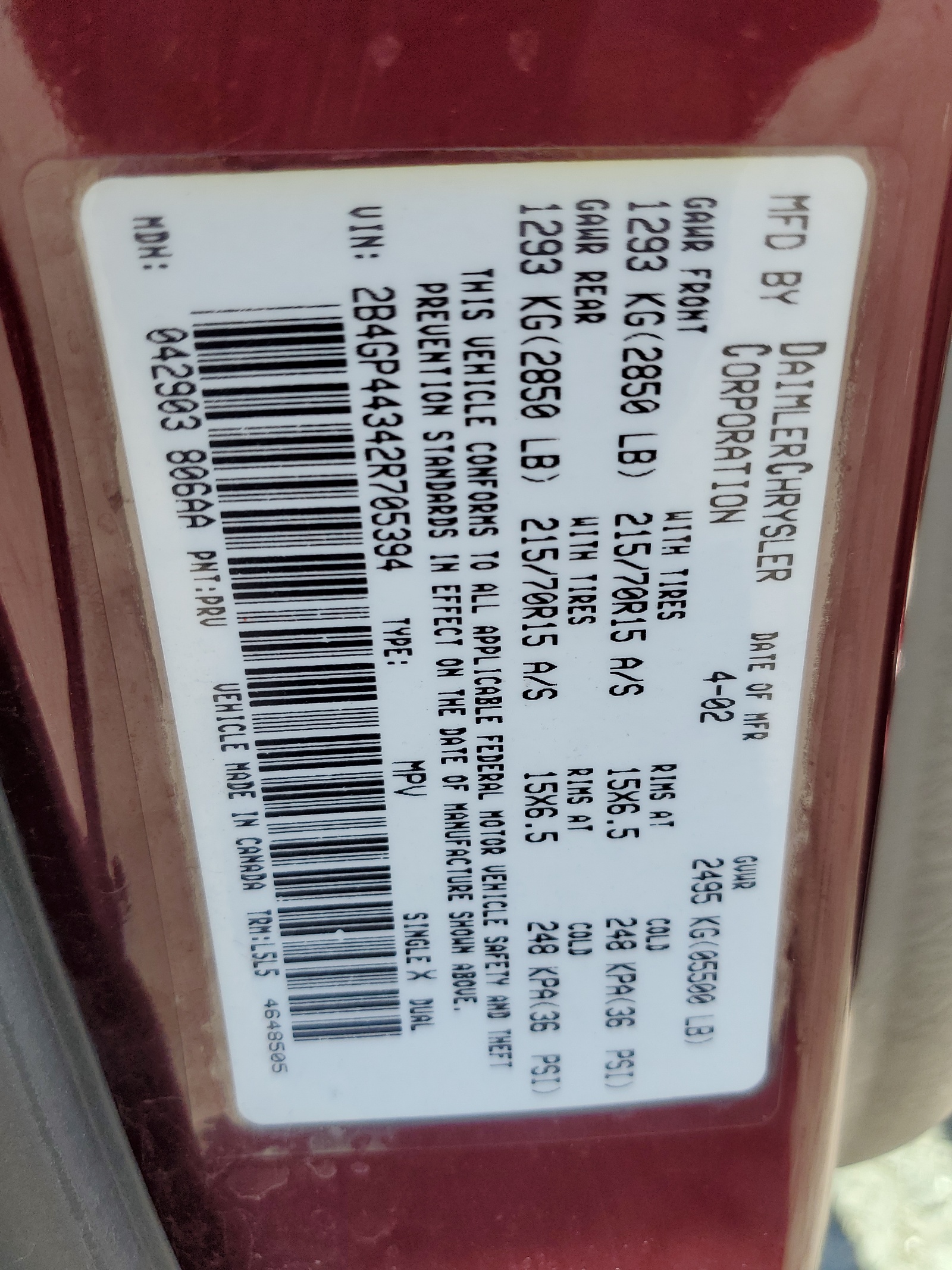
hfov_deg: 53.1
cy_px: 635
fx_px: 953
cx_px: 476
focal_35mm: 26
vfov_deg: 67.3
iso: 50
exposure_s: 1/625
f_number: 1.5
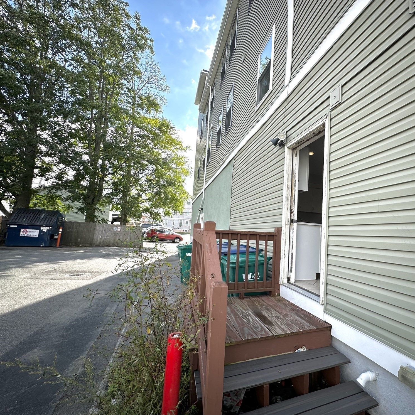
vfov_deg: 83.9
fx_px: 231
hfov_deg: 82.1
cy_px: 213
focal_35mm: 17
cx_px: 263
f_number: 2.2
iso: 40
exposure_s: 1/496
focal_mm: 2.22
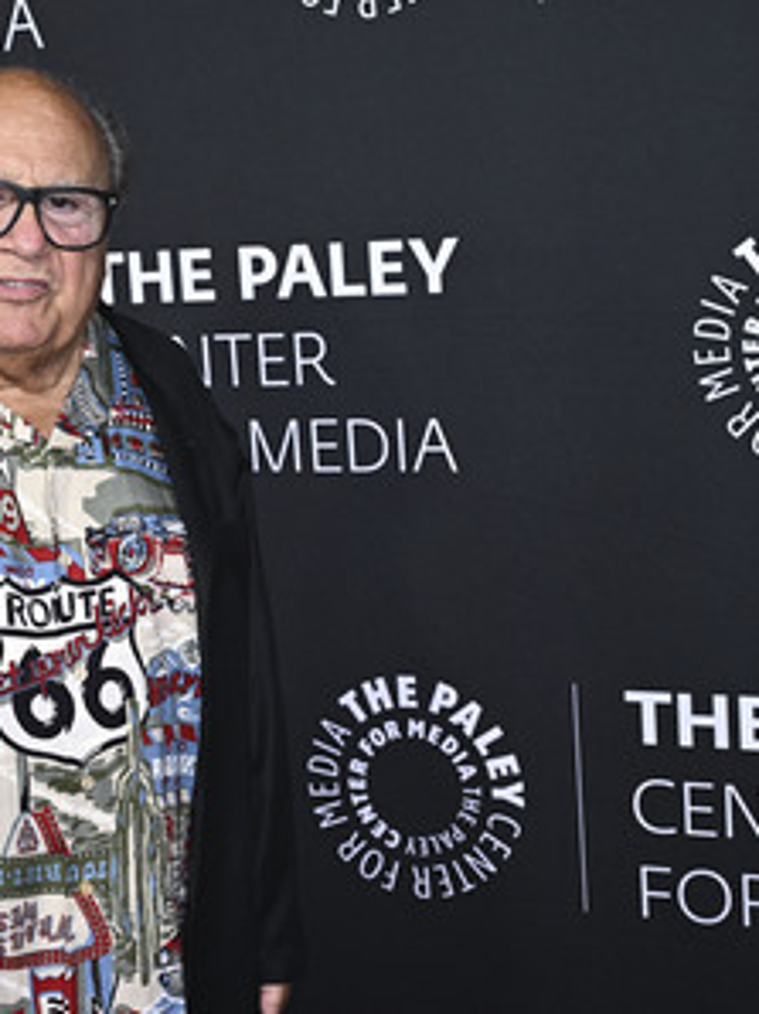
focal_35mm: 67
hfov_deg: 21.1
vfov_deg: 29.0
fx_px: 1962
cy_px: 507
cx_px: -2
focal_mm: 46
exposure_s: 1/200
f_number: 5.6
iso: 1250
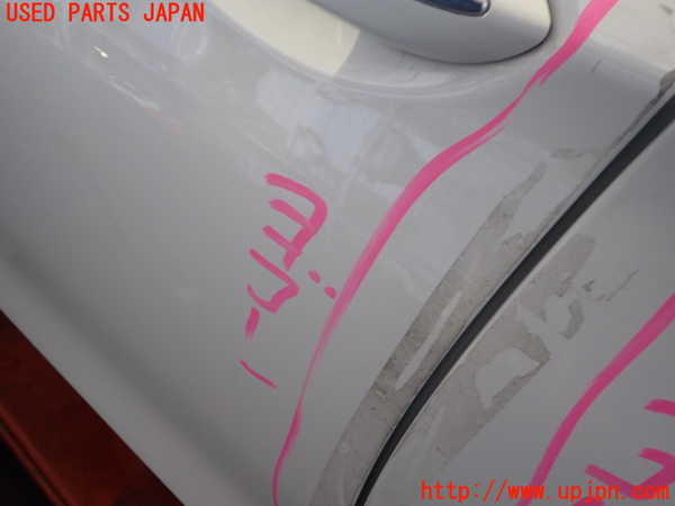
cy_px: 253
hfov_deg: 60.0
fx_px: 585
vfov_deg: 46.8
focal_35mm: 30
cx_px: 338
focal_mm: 5.4
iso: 200
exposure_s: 1/60
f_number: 2.3
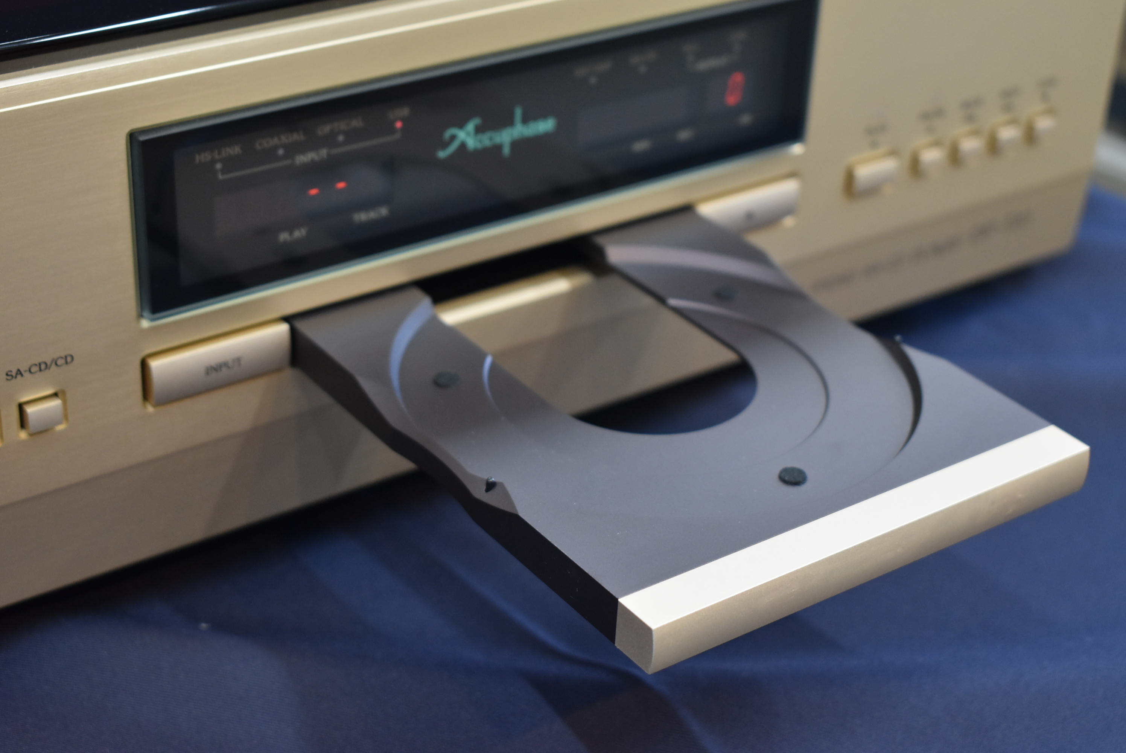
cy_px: 376
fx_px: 1972
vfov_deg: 21.6
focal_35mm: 63
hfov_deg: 31.9
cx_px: 563
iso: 1400
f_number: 5
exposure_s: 1/60
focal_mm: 42
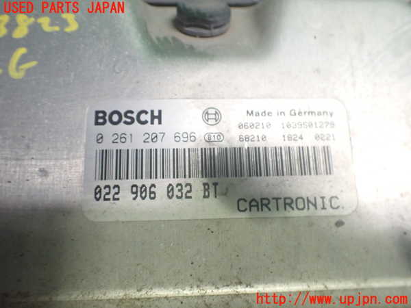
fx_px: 356
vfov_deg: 46.8
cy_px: 154
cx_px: 206
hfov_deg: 60.0
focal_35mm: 30
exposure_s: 1/60
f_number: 2.3
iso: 800
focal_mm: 5.4
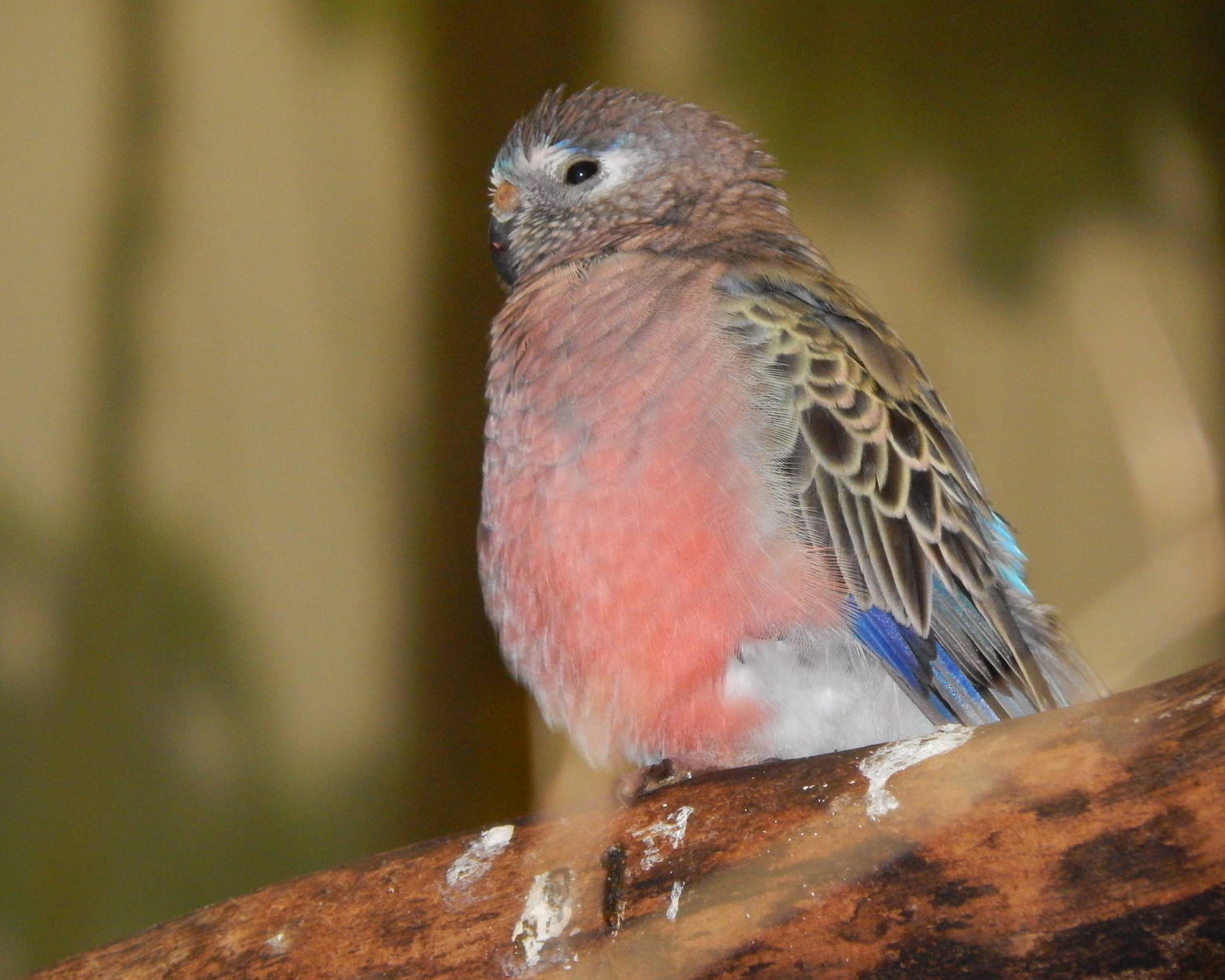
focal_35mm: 629
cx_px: 637
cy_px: 490
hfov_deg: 3.1
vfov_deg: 2.5
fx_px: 22808
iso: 640
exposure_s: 1/125
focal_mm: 107.1
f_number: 5.8
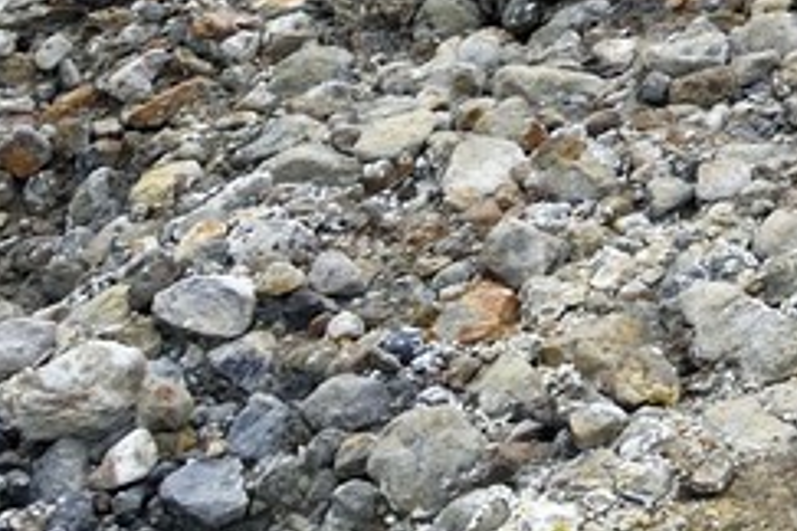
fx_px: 3498
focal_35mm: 158
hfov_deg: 10.7
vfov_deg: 7.7
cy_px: -1006
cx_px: 2040
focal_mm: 24
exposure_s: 1/250
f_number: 8
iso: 200
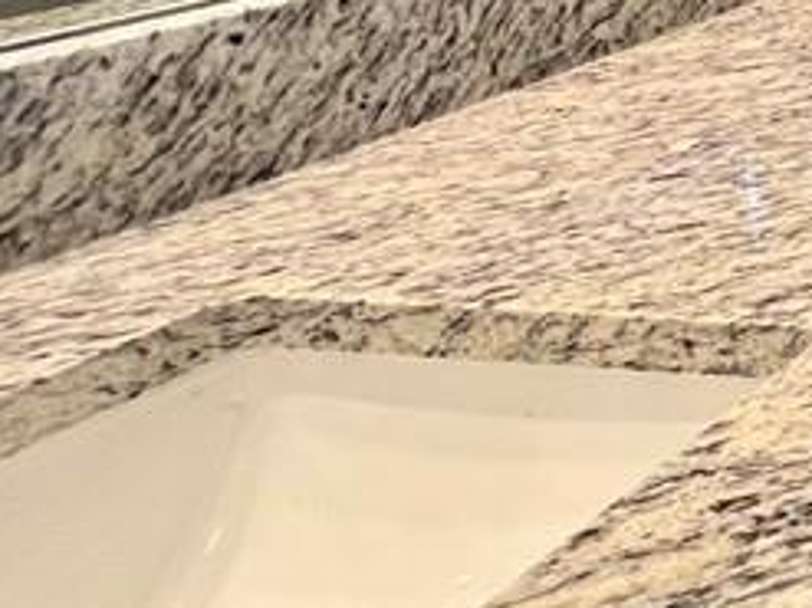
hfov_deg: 21.0
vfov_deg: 24.6
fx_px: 1266
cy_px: -108
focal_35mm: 54
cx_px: 1519
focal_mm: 1.57
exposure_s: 1/120
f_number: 1.8
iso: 200
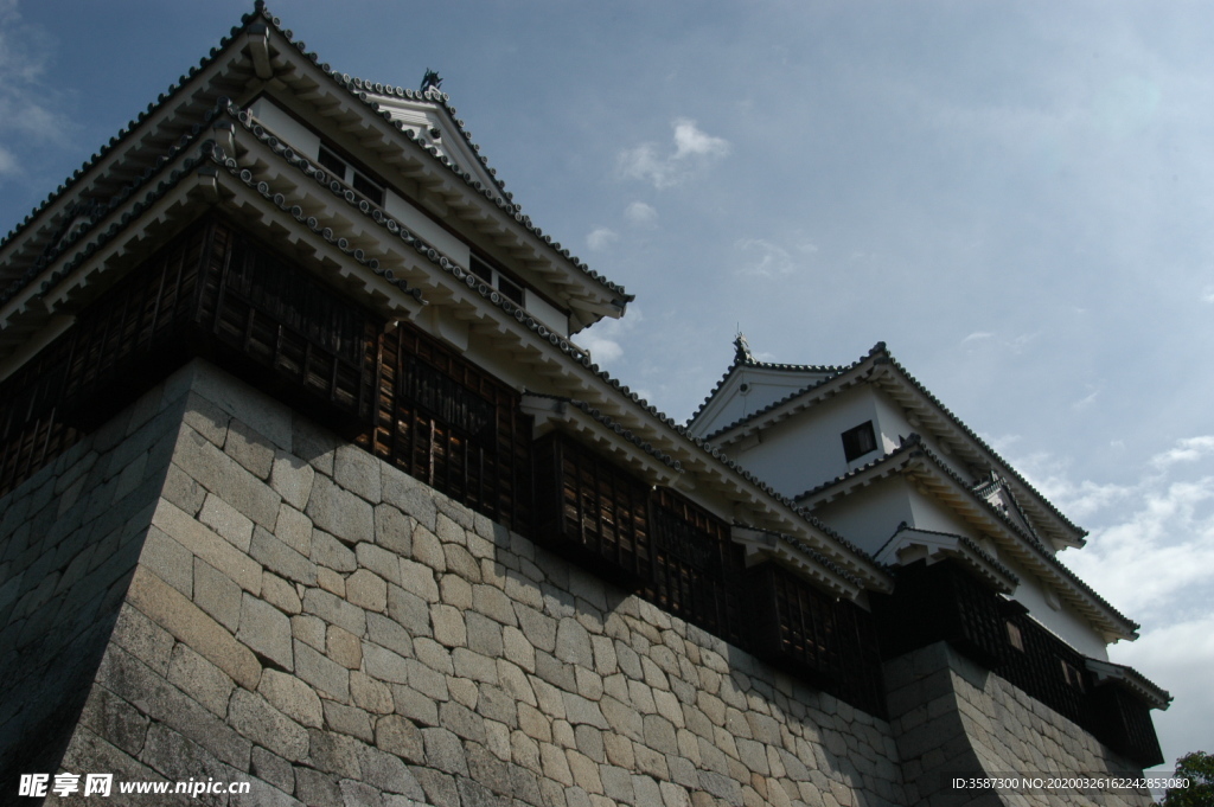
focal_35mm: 36
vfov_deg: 36.8
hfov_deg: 53.2
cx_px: 607
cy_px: 404
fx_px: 1213
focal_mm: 24
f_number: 11
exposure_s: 1/500
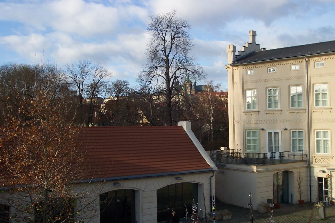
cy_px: 112
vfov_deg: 35.1
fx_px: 354
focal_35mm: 38
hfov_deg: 50.7
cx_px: 168
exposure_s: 1/500
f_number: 4.8
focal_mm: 8
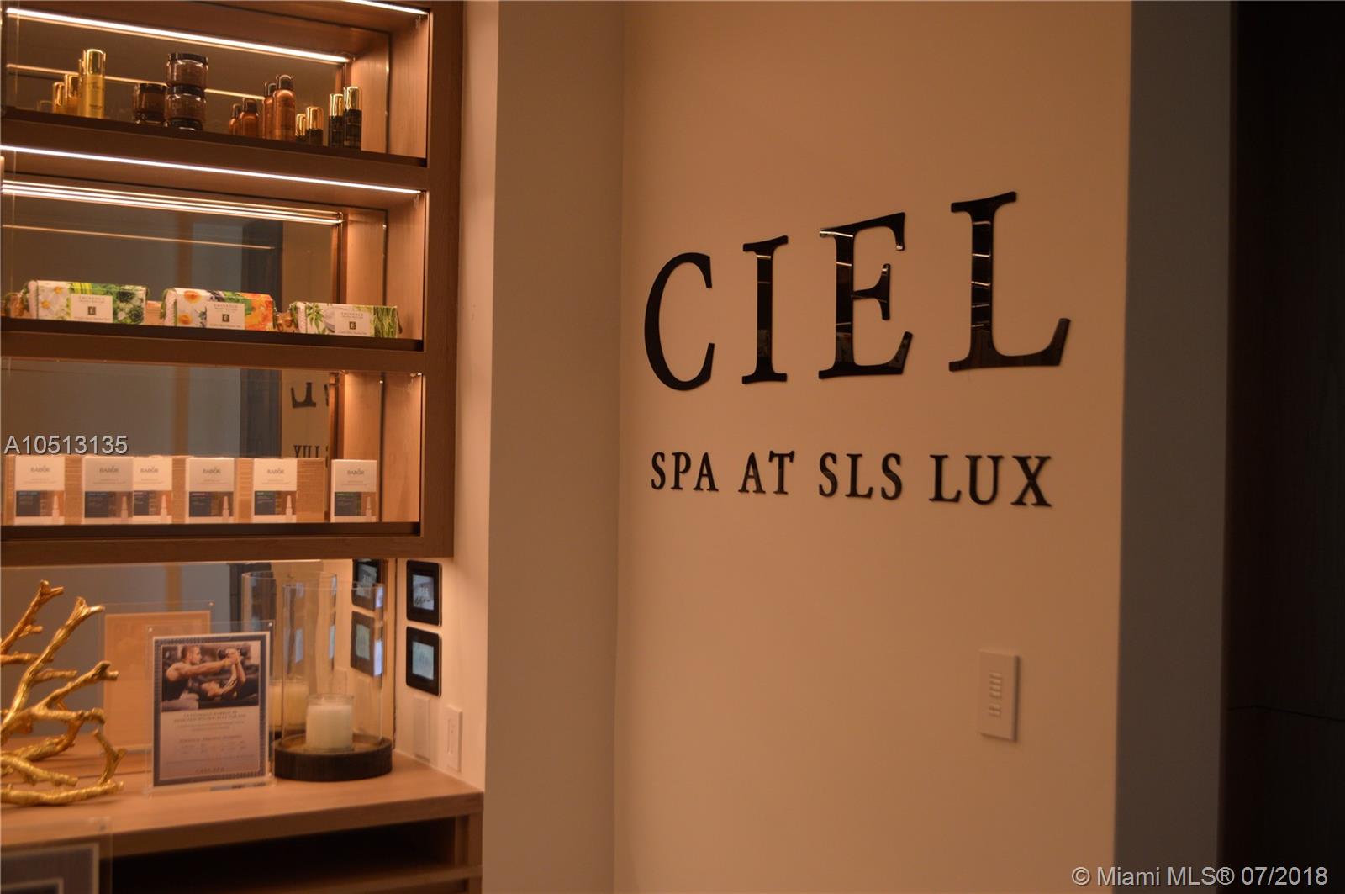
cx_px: 672
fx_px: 1455
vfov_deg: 34.1
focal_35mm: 39
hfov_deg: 49.6
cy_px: 447
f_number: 4.2
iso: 400
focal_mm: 26
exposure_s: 1/40
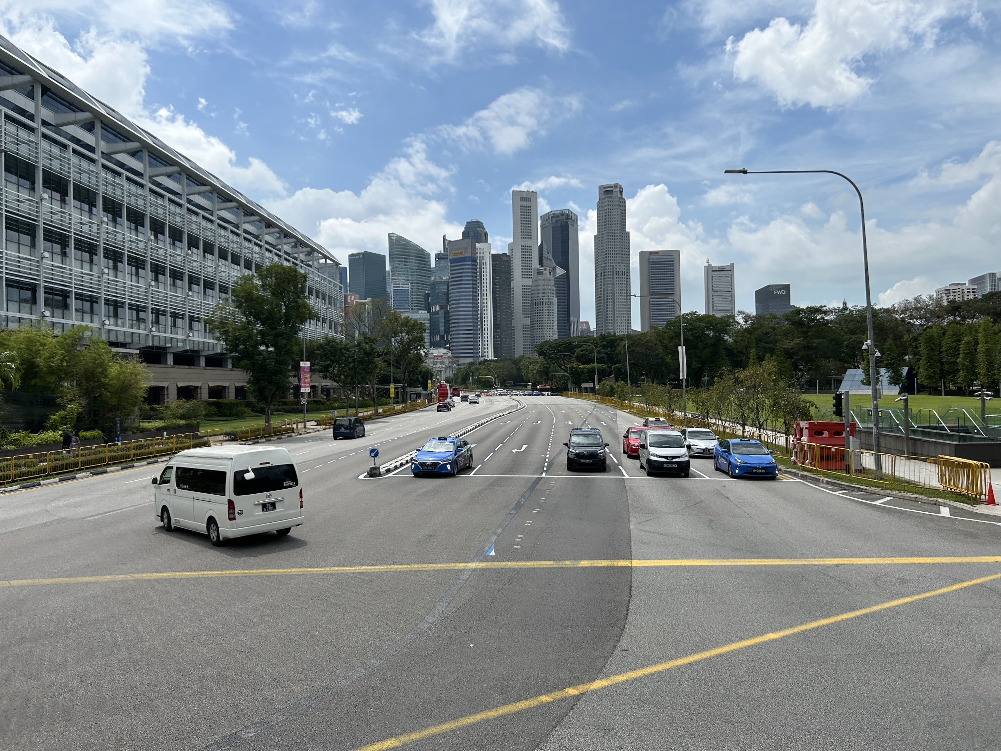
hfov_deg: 67.3
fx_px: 752
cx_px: 500
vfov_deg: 53.1
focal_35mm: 26
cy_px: 376
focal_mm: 5.7
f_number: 1.5
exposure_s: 1/5587
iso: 50
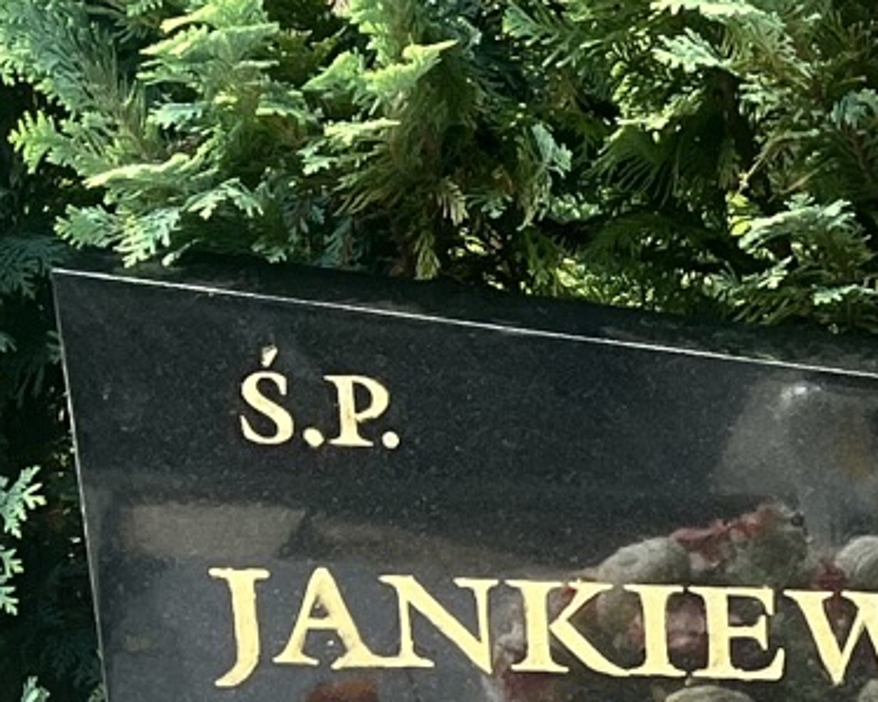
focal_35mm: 139
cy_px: 1113
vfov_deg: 10.6
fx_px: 3611
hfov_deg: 12.7
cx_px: 1554
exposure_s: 1/1252
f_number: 1.6
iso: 50
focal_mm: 5.1
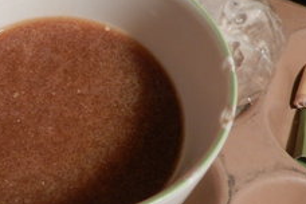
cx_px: 46
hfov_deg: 37.0
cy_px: 134
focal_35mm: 51
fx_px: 433
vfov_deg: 26.3
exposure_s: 1/30
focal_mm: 5
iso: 400
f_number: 3.6
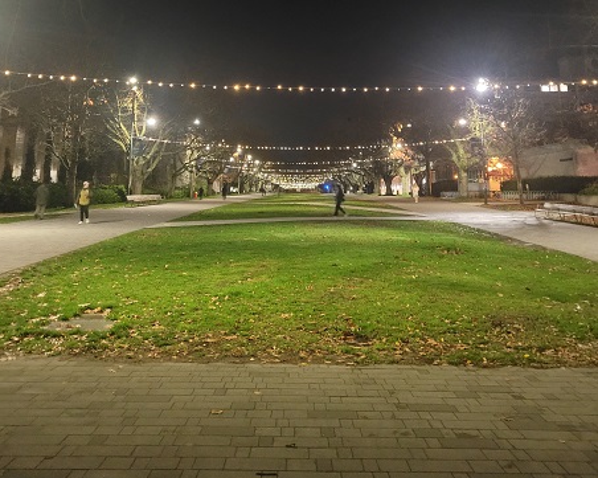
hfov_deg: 52.9
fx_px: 601
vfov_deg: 41.1
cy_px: 83
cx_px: 299
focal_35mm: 34
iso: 1600
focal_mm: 5.4
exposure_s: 1/15
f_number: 1.8
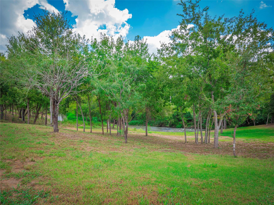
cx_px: 137
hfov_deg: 71.6
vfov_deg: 56.8
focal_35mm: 24
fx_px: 190
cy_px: 102
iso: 200
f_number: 8
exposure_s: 1/125
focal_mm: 12
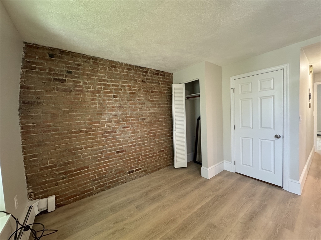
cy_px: 120
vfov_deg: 85.7
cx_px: 160
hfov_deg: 102.1
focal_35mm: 14
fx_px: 130
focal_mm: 2.22
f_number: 2.2
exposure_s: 1/60
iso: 250
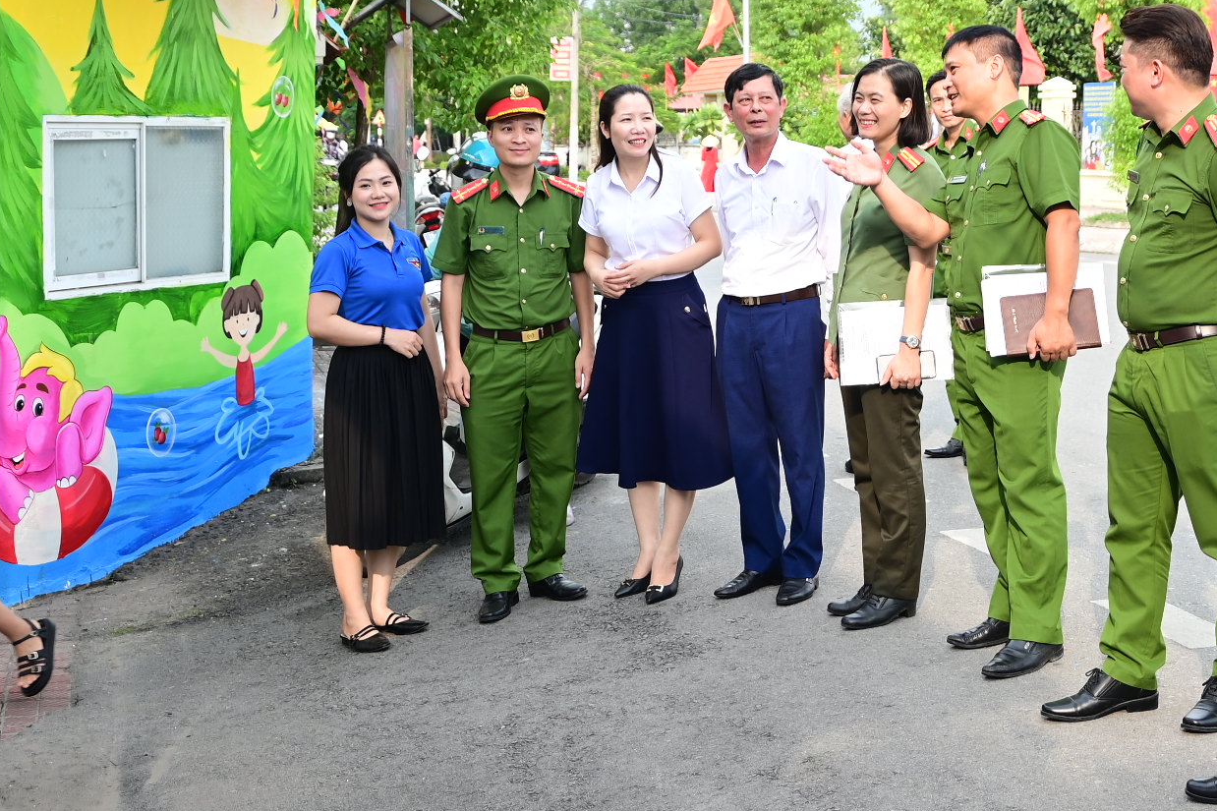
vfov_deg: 21.7
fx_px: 2096
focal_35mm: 62
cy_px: 216
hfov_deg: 32.2
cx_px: 771
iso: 125
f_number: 4.5
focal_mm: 26
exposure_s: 1/200
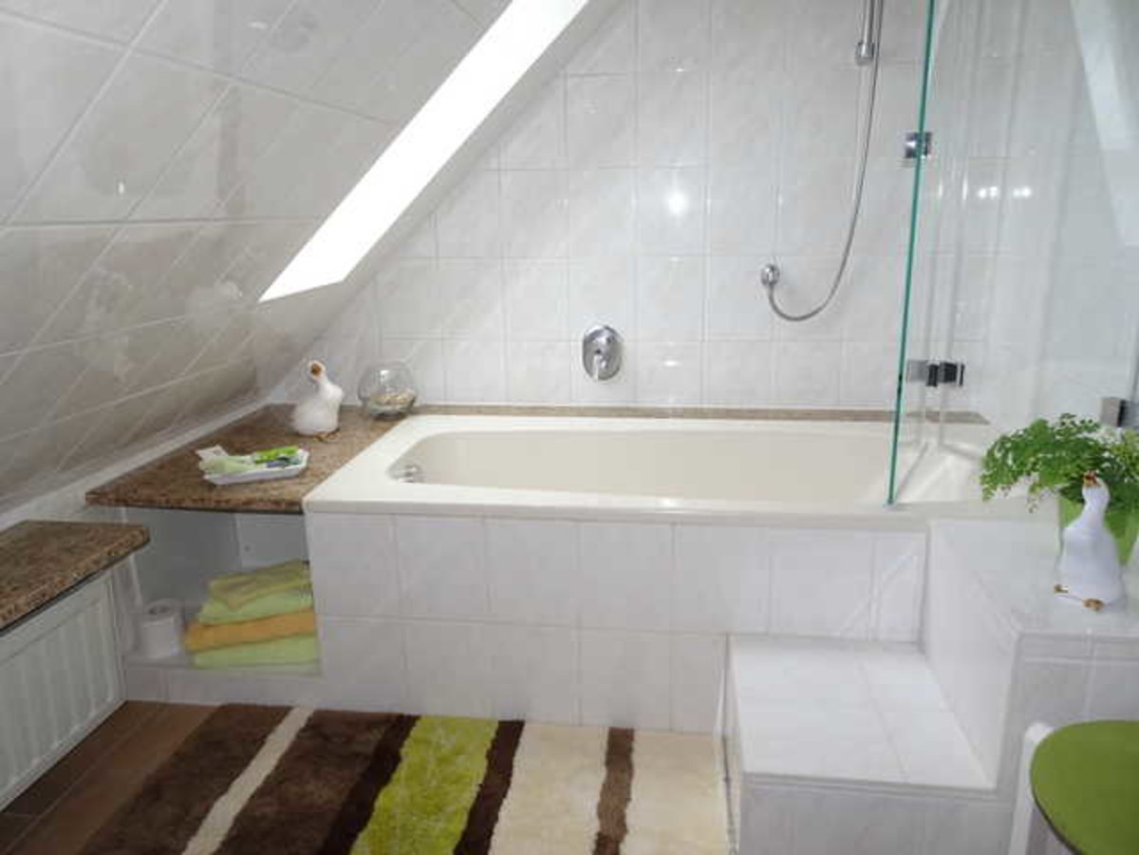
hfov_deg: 71.6
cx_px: 570
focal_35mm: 24
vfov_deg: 56.8
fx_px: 790
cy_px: 428
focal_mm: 4.1
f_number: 3.5
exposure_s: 1/30
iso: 125
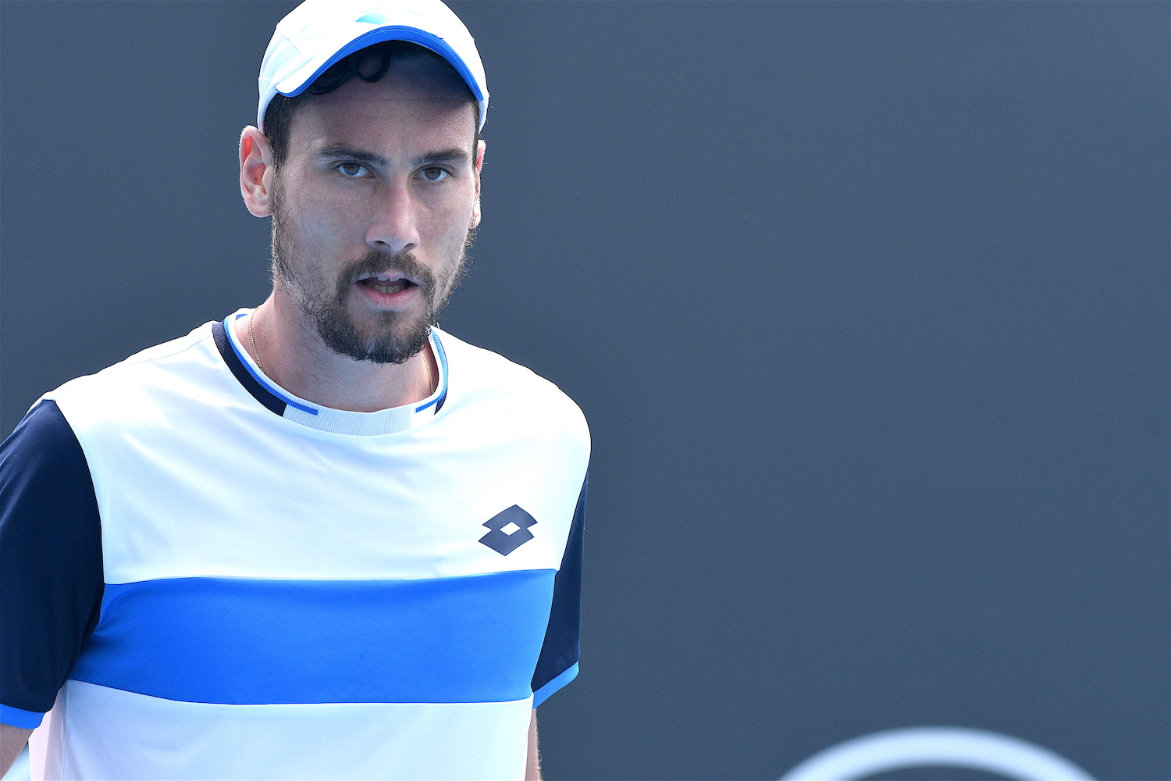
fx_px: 11221
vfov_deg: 4.0
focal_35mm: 345
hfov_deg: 6.0
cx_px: 586
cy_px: 390
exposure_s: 1/1600
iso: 1000
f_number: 6.3
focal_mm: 230
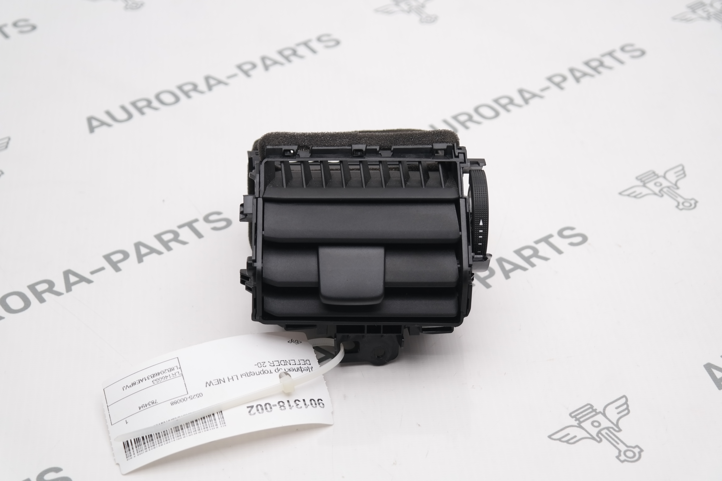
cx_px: 361
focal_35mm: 73
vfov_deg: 18.7
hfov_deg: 27.7
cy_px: 240
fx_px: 1464
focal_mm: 48
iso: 200
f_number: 5.6
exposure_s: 1/80
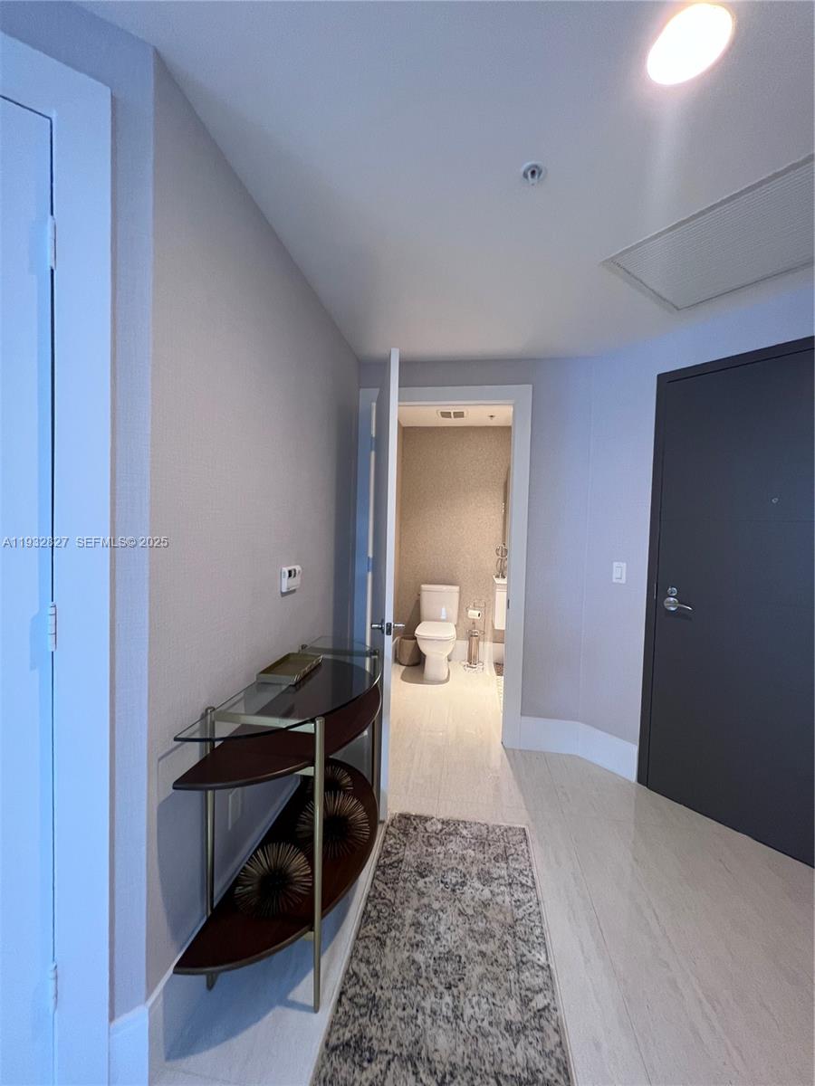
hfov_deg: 89.9
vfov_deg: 106.2
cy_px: 543
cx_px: 408
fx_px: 408
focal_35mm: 13
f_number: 1.8
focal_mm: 1.57
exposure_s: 1/60
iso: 250
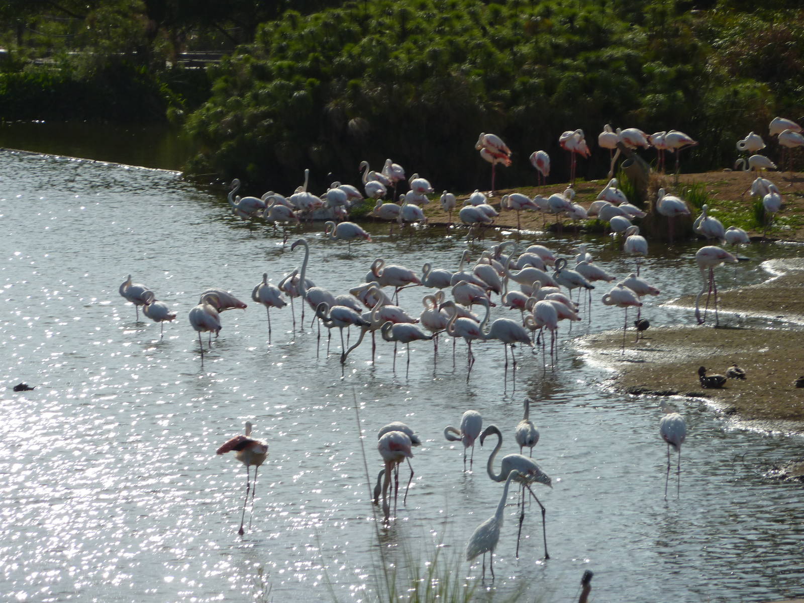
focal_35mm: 278
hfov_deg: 7.1
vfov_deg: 5.3
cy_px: 302
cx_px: 402
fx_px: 6457
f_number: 5.6
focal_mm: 45.7
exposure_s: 1/1000
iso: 80
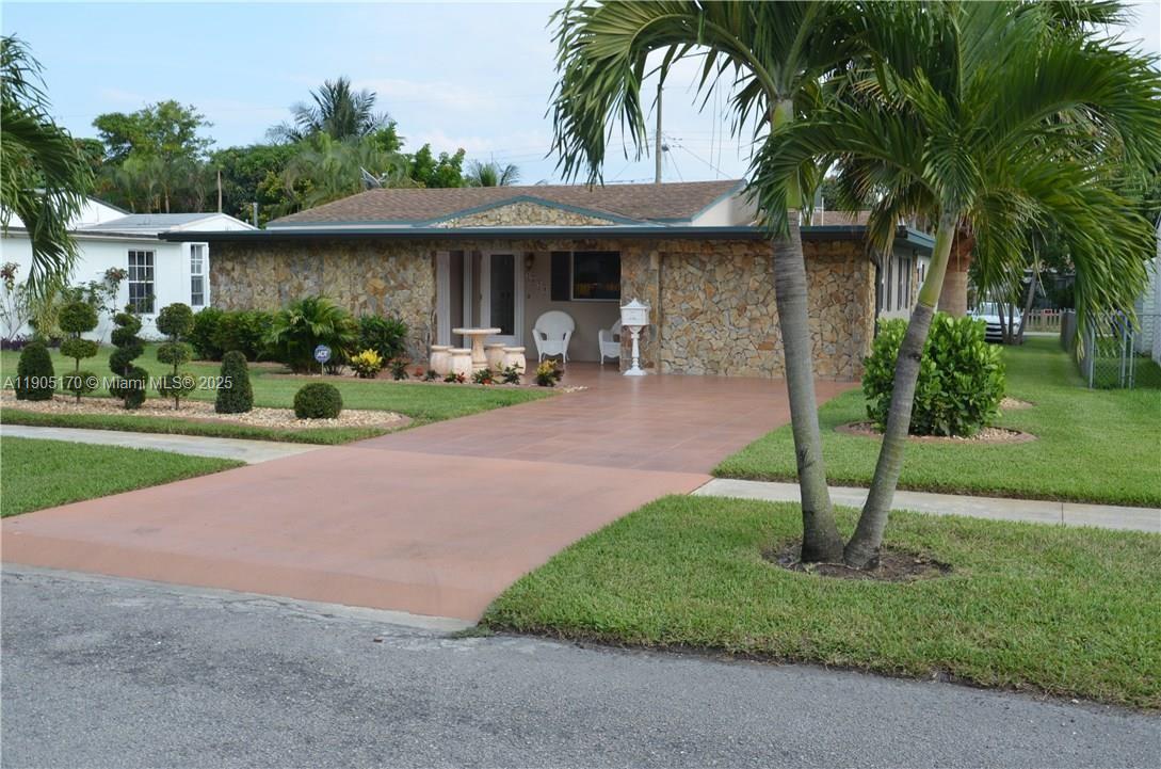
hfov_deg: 53.2
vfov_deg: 36.7
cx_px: 580
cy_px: 384
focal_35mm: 36
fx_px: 1158
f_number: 9.5
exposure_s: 1/350
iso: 280
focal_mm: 24
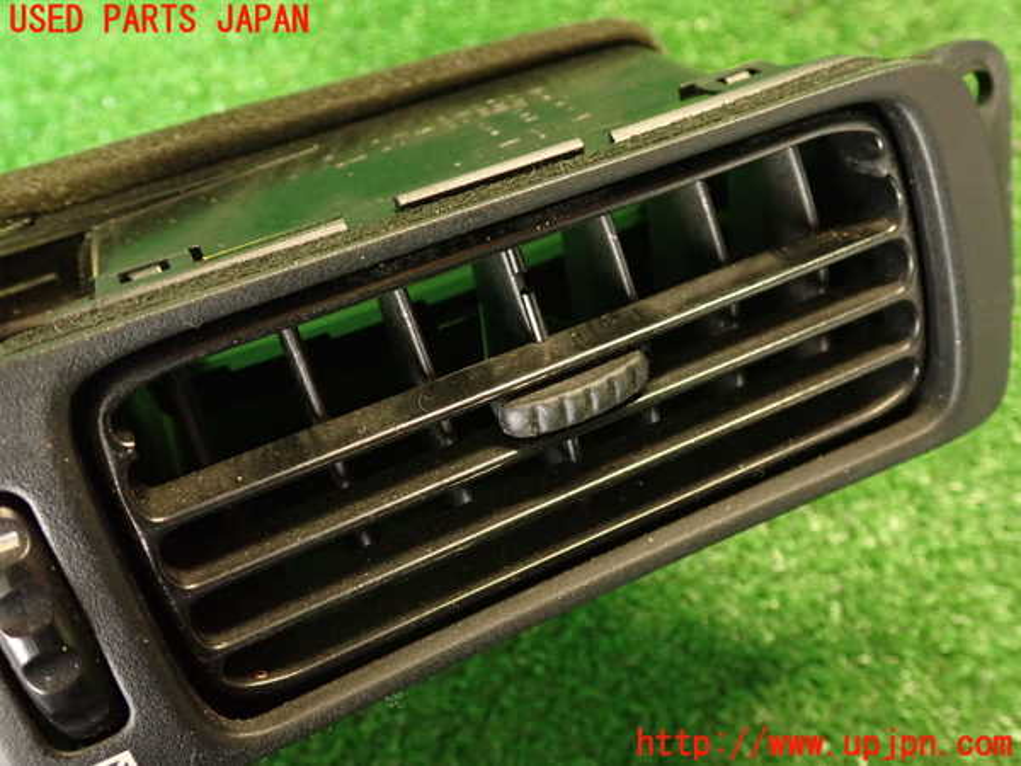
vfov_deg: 44.2
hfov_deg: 56.8
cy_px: 383
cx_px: 510
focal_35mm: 32
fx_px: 944
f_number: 2.4
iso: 800
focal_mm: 5.79
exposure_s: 1/25
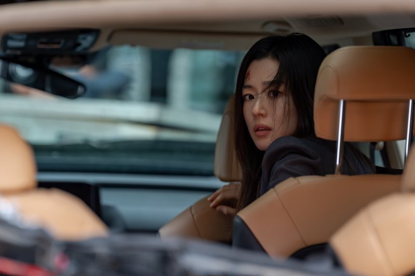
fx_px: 2304
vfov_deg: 6.9
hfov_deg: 10.3
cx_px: 208
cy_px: 138
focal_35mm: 200
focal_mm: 200
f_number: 4
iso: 1250
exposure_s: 1/400
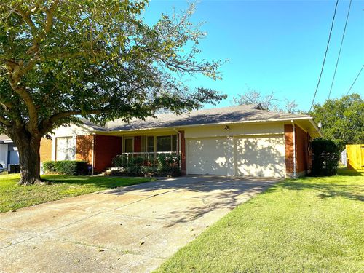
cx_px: 182
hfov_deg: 67.3
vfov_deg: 53.1
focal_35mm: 26
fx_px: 273
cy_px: 136
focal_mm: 4.25
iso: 32
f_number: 1.8
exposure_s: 1/1447
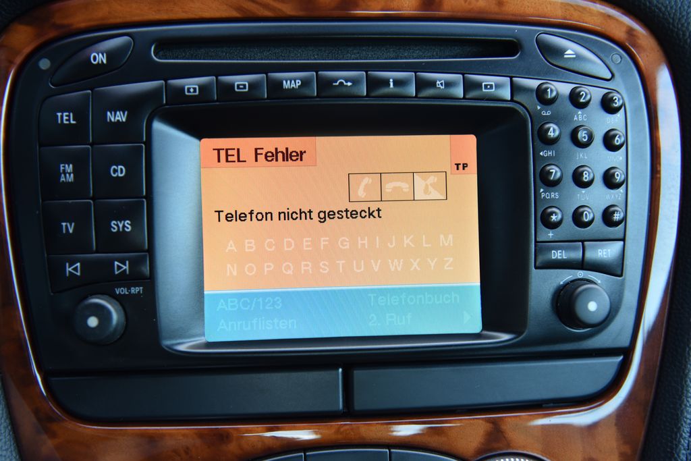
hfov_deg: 31.0
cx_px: 346
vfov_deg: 20.9
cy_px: 230
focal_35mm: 65
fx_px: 1248
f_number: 4
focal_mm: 65
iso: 500
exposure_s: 1/40
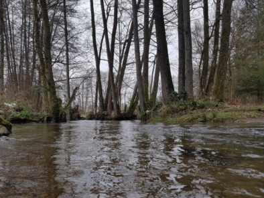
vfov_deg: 42.8
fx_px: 252
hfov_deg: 54.7
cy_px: 114
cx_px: 98
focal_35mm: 33
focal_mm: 4.2
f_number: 1.7
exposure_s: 1/241
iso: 50
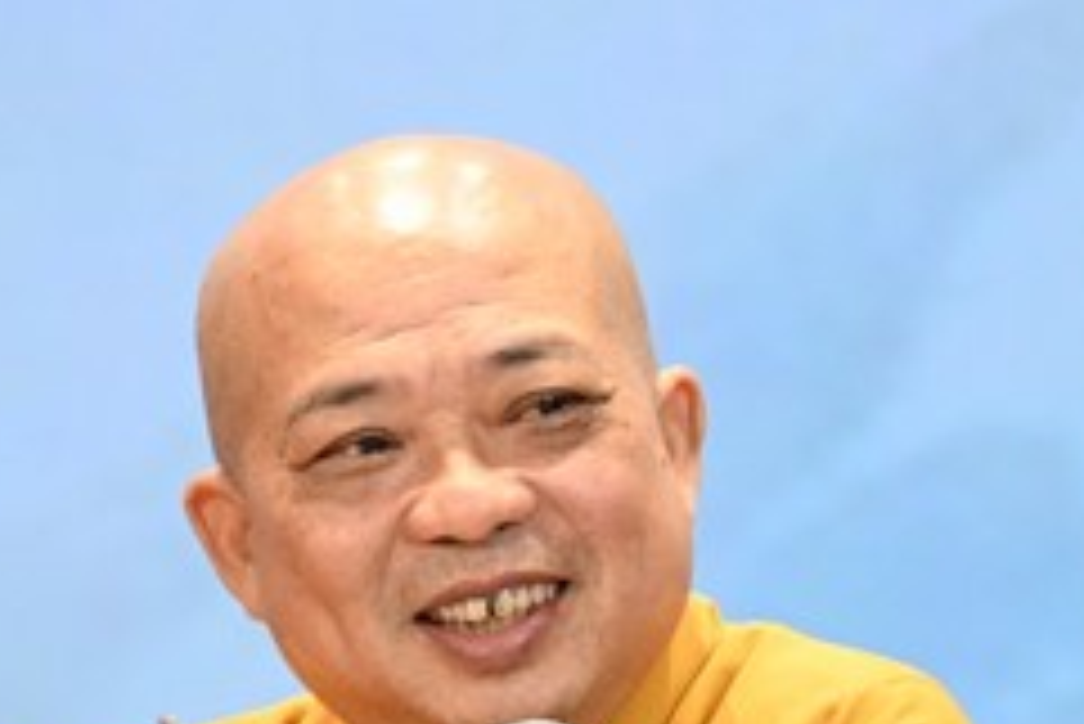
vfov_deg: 4.3
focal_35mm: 322
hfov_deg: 6.4
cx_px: 522
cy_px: 461
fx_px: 9701
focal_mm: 120
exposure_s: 1/250
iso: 8000
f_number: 4
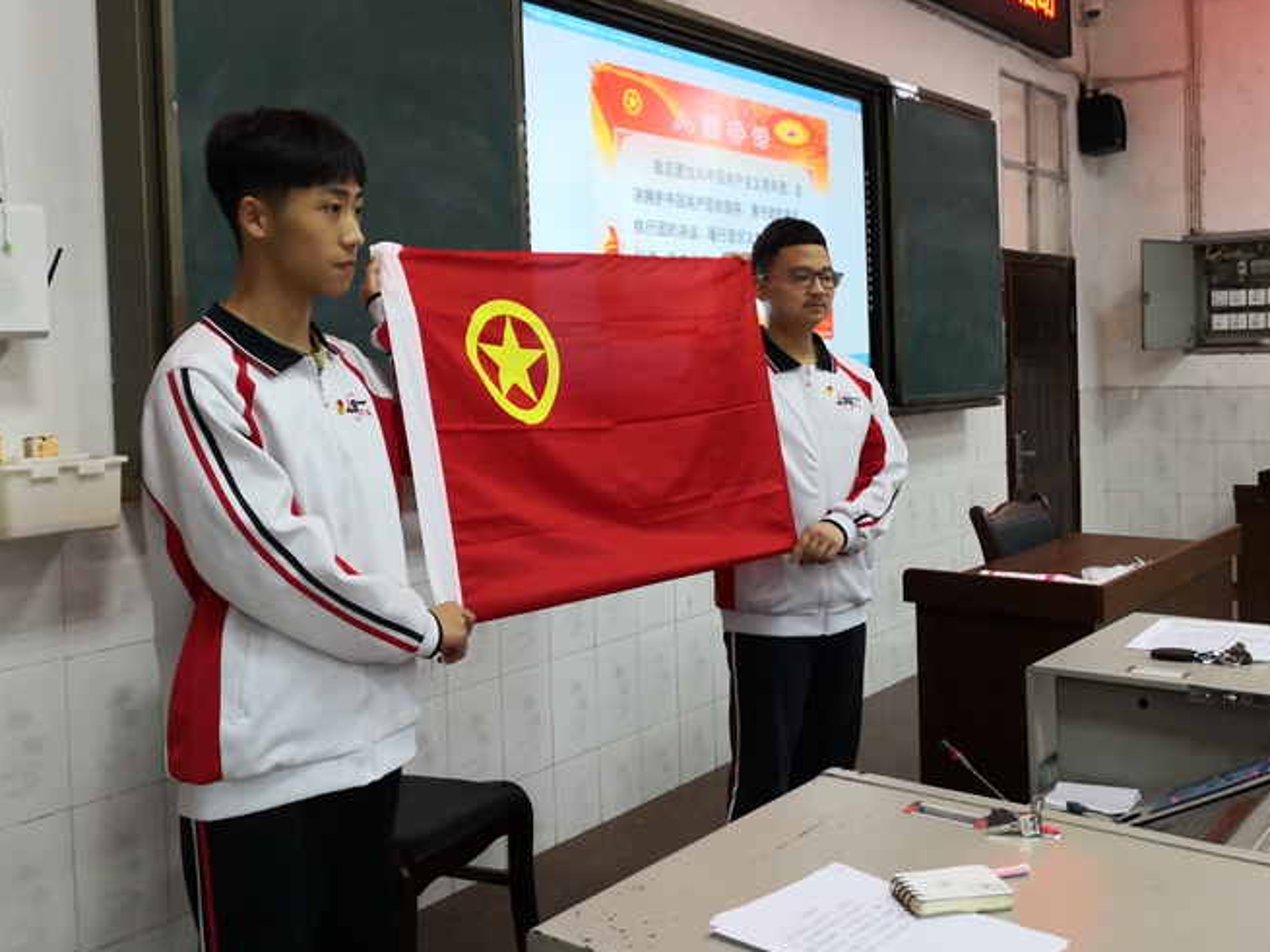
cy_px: 392
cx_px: 648
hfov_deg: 55.4
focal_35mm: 33
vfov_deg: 42.8
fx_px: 1210
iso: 160
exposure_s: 1/33.3
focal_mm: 3.95
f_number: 1.6
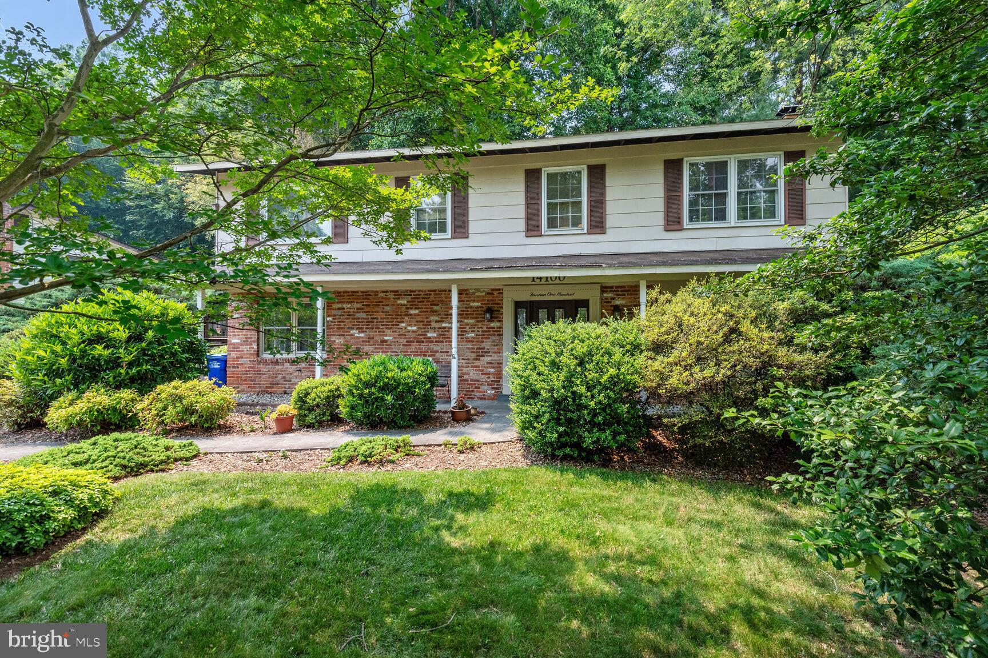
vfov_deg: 73.7
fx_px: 439
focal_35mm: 16
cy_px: 329
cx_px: 494
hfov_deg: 96.7
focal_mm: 16
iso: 500
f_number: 8
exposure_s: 1/125
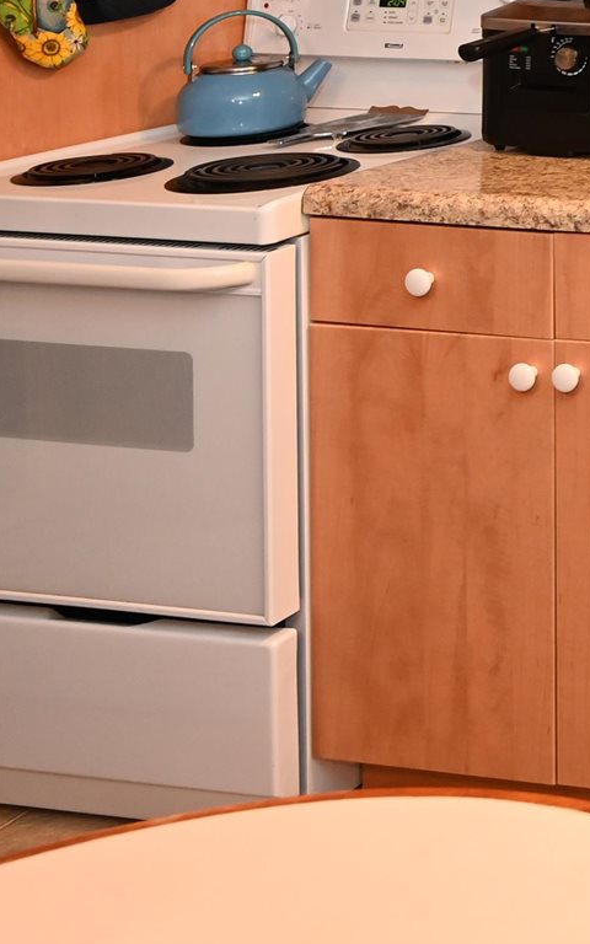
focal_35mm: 57
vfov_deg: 31.0
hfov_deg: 15.2
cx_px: 1353
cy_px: -144
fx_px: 1466
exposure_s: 1/60
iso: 1000
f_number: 4
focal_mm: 14
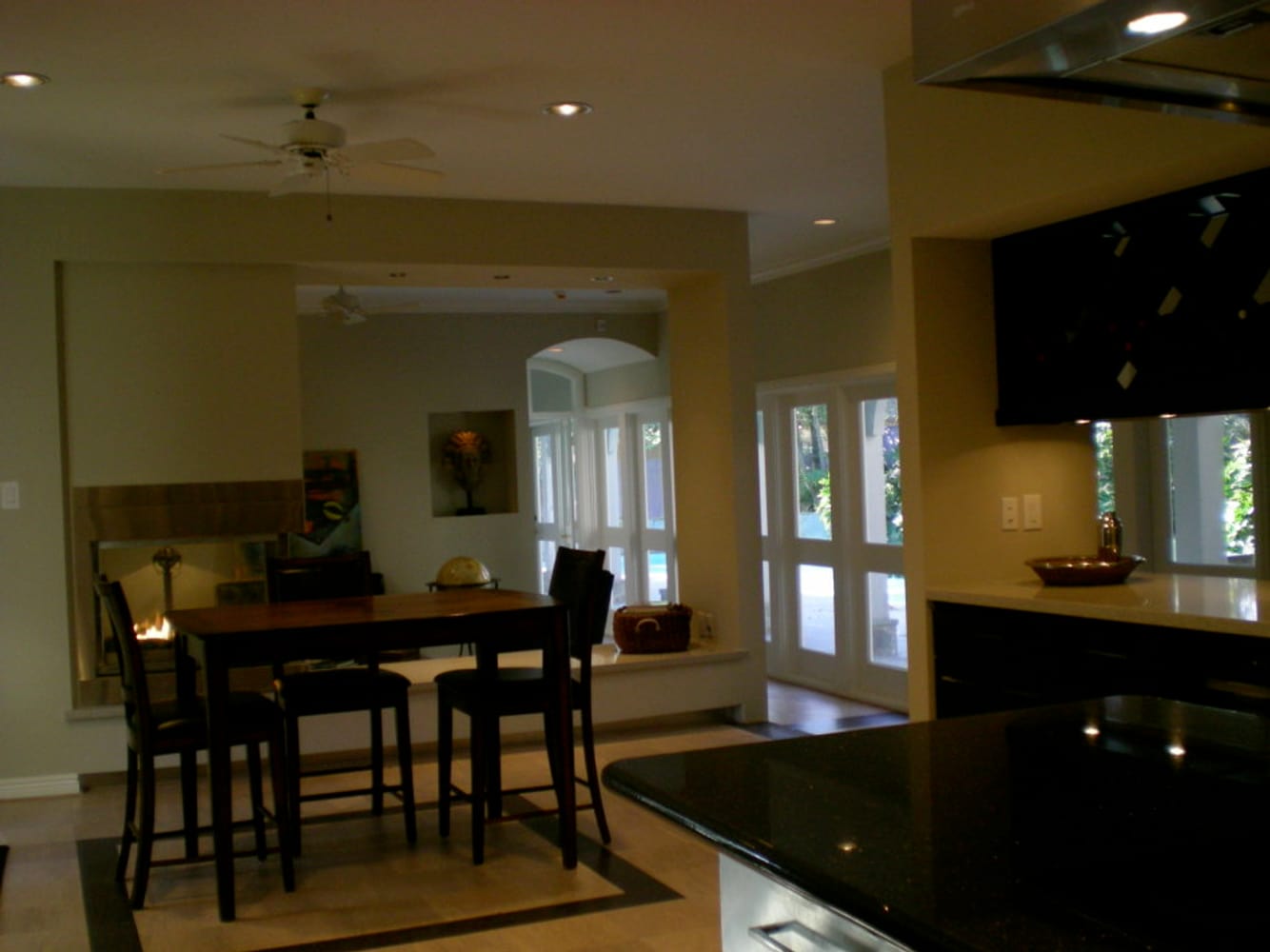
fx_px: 1394
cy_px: 476
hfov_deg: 49.0
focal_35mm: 38
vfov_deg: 37.7
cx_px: 635
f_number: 3.1
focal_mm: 6.3
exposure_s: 1/61.8
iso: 163
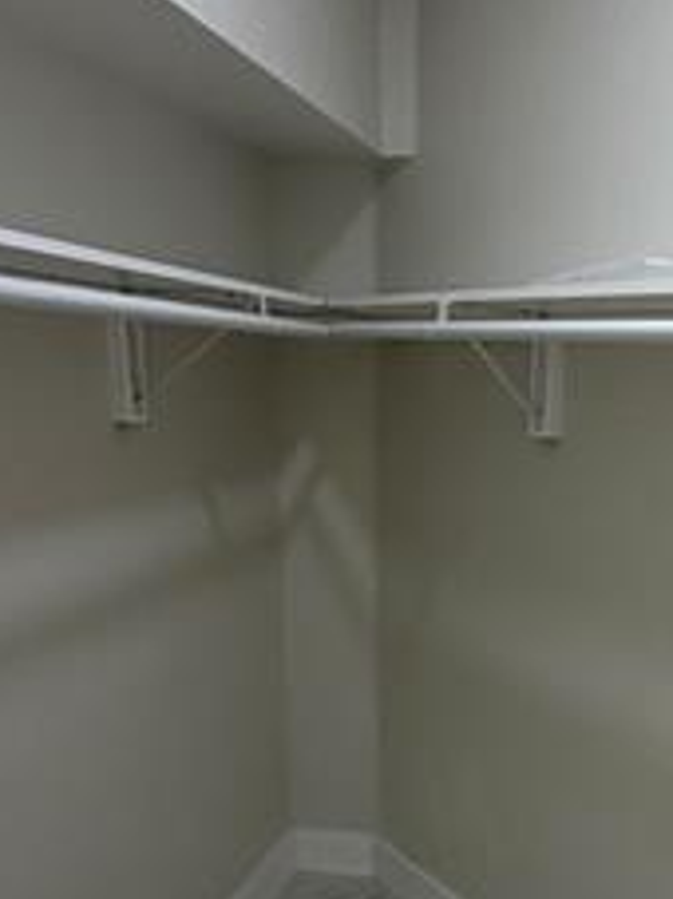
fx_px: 960
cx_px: 554
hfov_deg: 37.1
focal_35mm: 37
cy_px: 669
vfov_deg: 48.3
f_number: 2.2
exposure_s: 1/120
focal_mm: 2.22
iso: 160
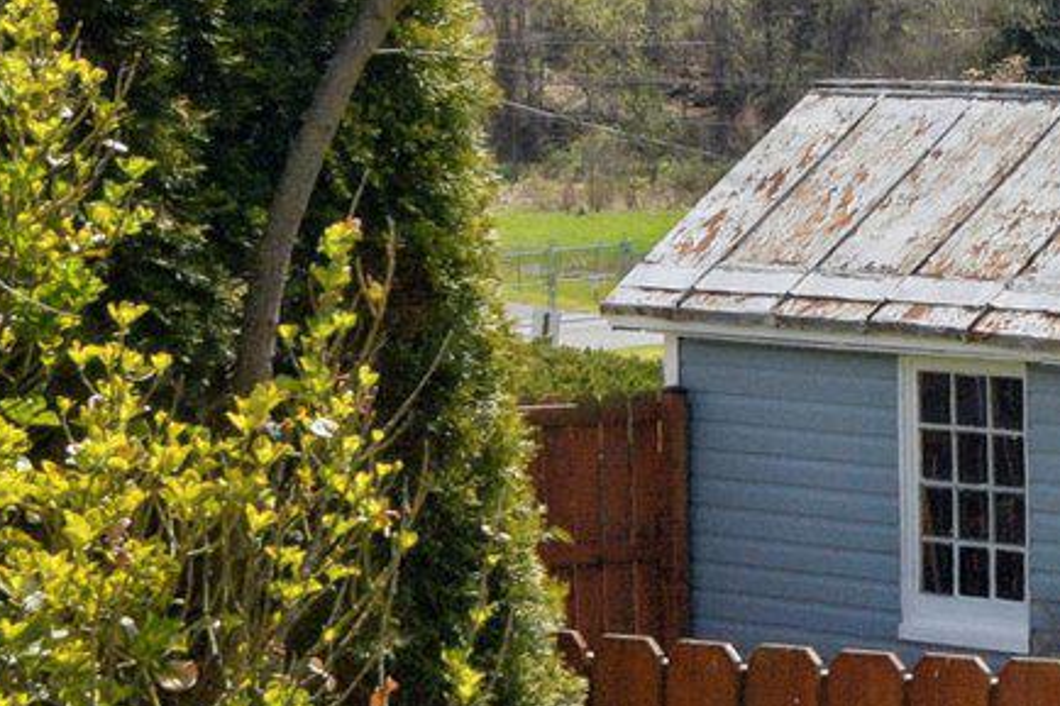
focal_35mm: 137
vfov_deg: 10.0
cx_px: 1722
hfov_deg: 13.8
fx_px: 4032
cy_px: 199
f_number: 9
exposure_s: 1/3200
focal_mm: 29
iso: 400
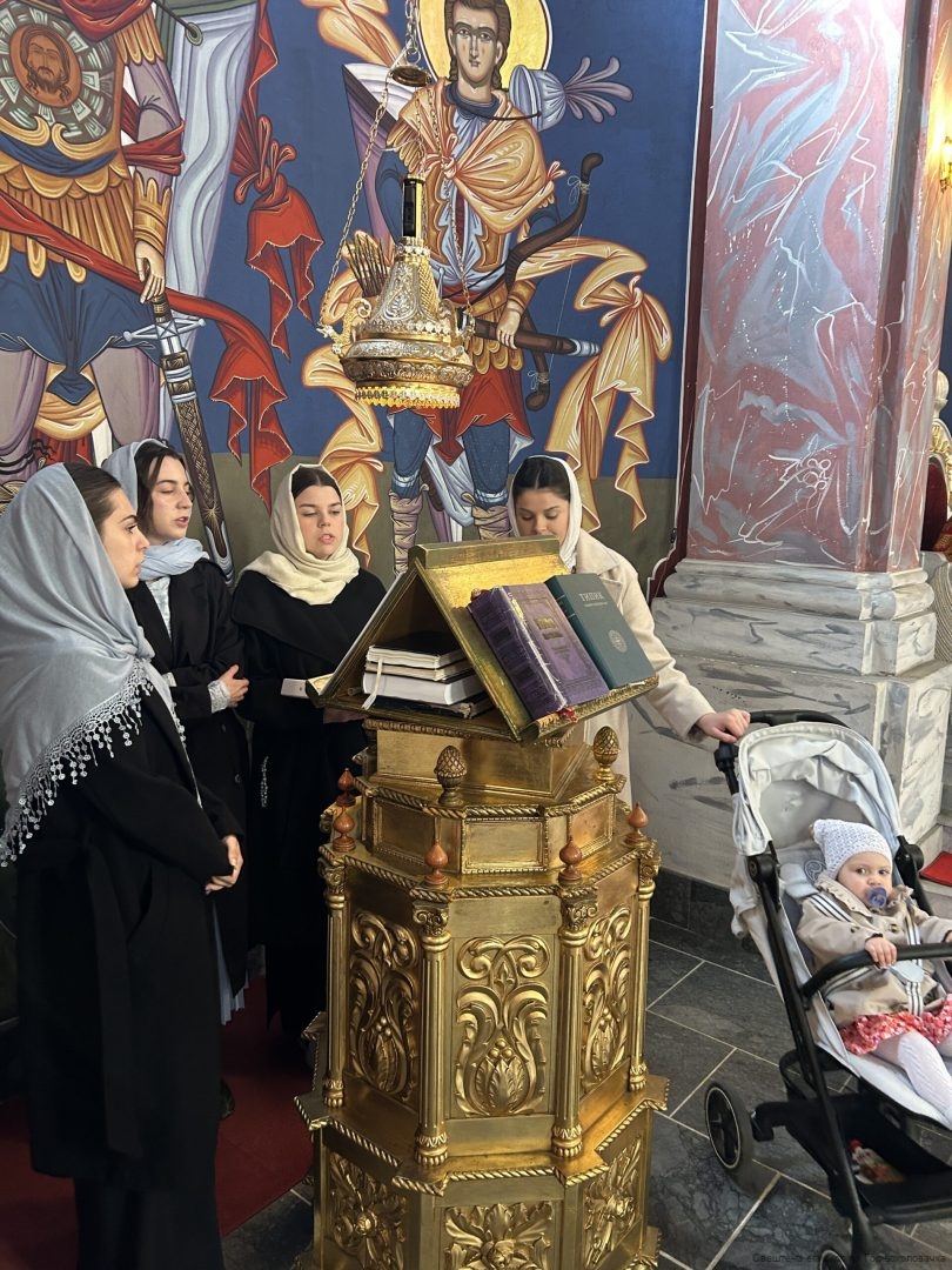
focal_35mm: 26
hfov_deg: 53.1
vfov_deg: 67.3
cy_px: 635
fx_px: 953
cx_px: 476
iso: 160
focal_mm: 5.7
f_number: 1.5
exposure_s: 1/50
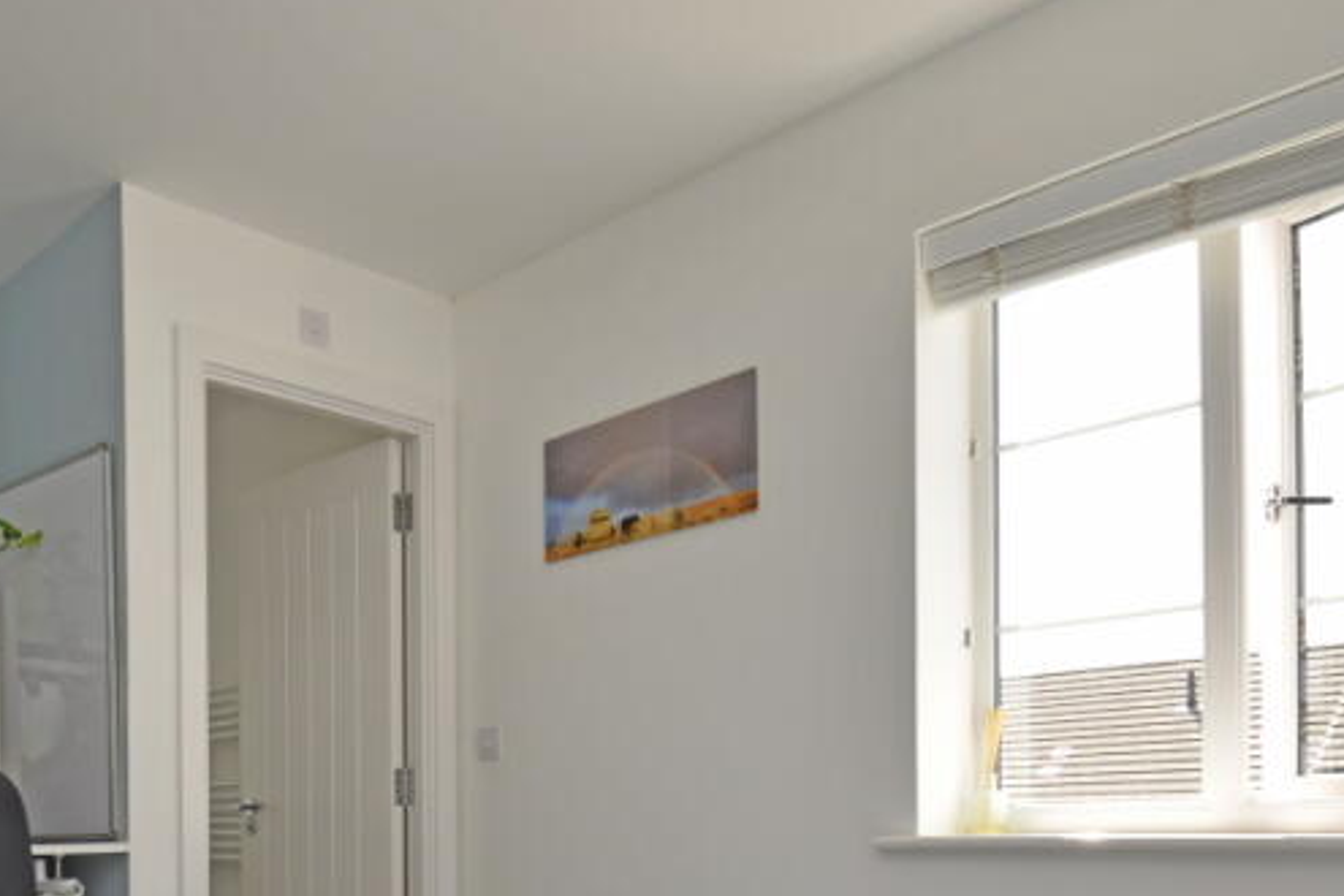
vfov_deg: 39.0
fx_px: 1157
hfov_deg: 57.8
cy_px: 827
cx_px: 369
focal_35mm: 31
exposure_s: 1/200
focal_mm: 10
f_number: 5
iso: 180
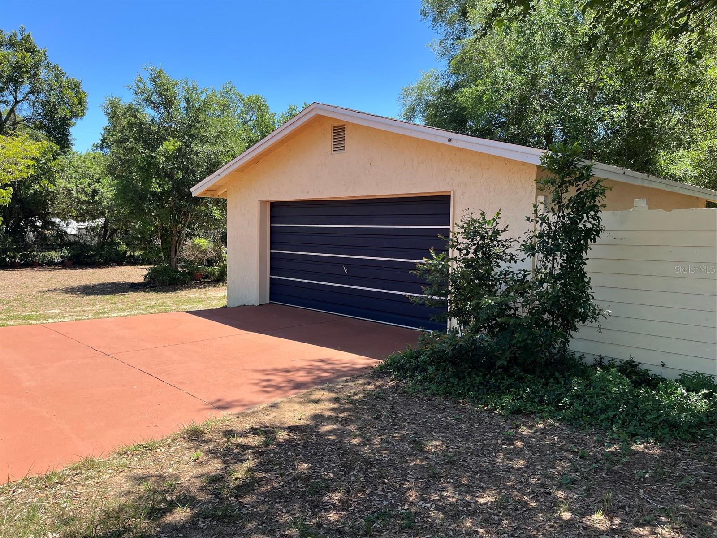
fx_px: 539
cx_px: 358
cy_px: 269
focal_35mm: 26
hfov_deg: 67.3
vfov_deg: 53.1
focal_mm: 5.1
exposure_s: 1/1309
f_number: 1.6
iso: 50
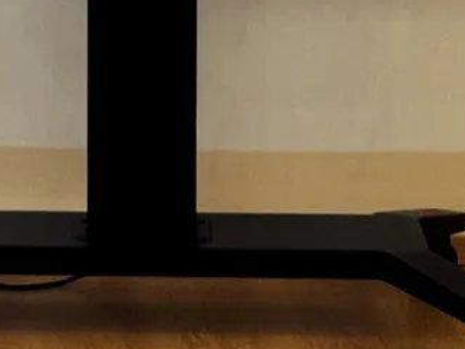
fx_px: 3184
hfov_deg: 8.3
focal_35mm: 237
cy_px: -223
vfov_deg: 6.2
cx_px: 39
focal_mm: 6.76
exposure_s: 1/50
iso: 64
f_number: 1.78
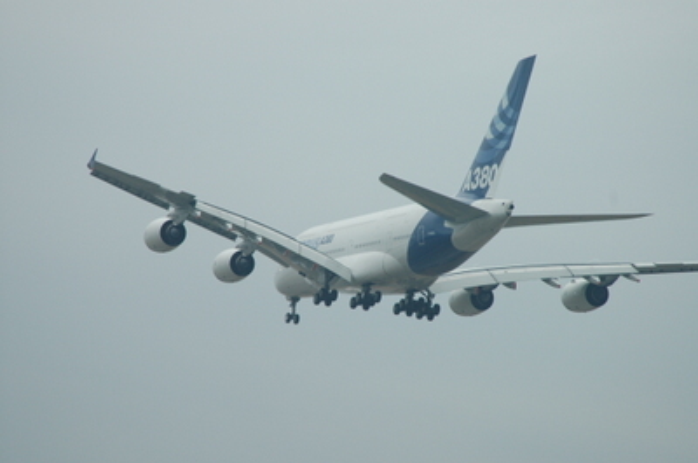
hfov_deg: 11.4
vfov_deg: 7.6
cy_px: 232
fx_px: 3483
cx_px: 349
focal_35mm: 180
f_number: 5.6
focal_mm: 120
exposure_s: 1/800
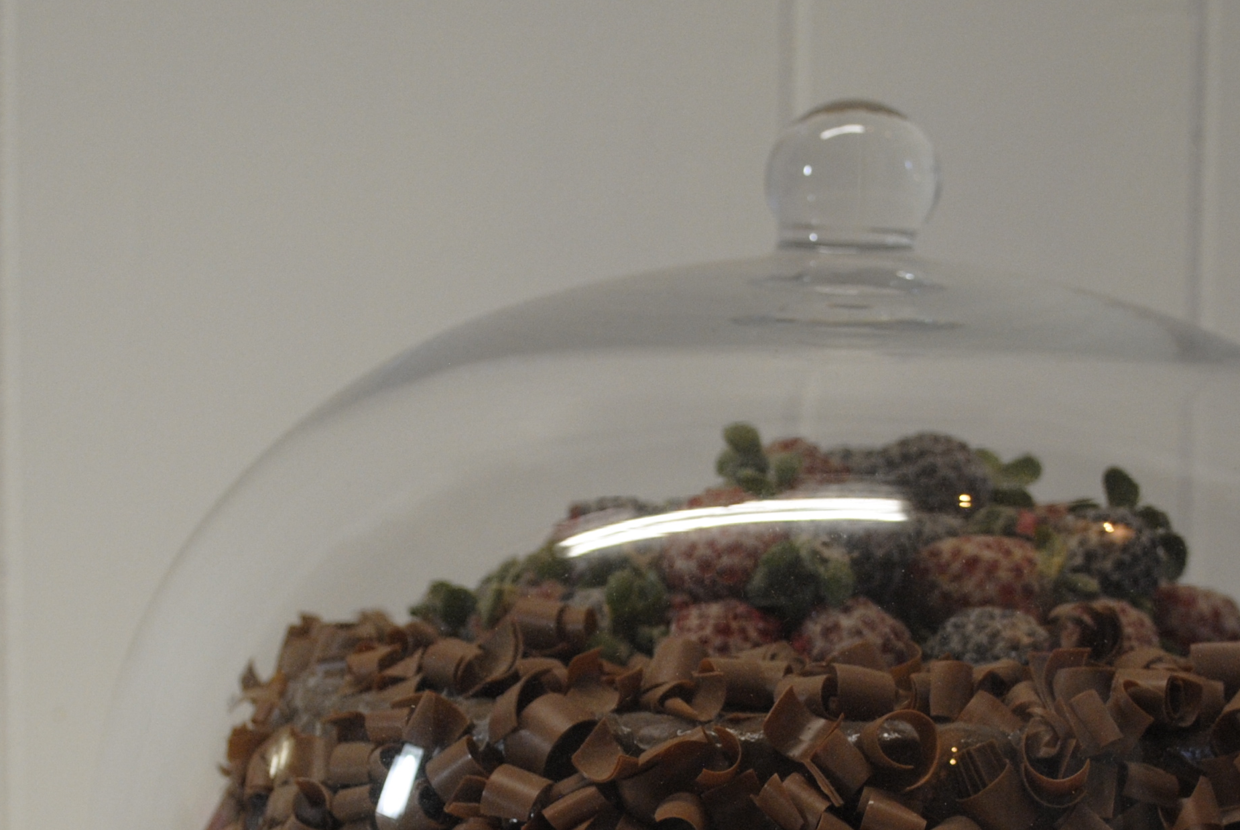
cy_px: 756
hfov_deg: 22.3
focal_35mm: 91
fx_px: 3139
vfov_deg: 14.9
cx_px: 688
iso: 400
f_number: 4.5
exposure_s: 1/60
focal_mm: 29
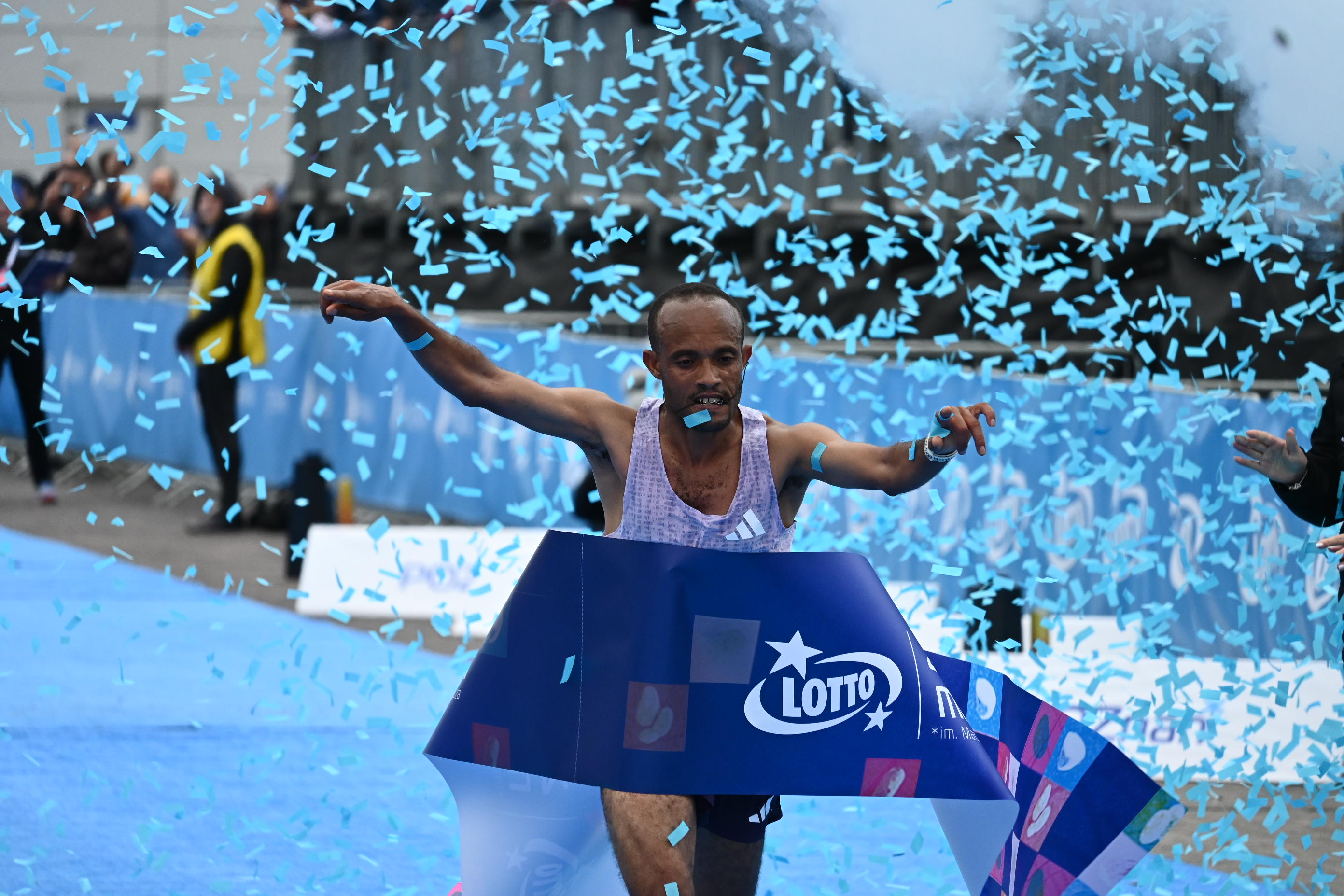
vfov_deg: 4.0
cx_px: 672
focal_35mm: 345
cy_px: 448
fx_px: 12879
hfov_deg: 6.0
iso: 1000
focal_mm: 230
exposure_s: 1/1000
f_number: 6
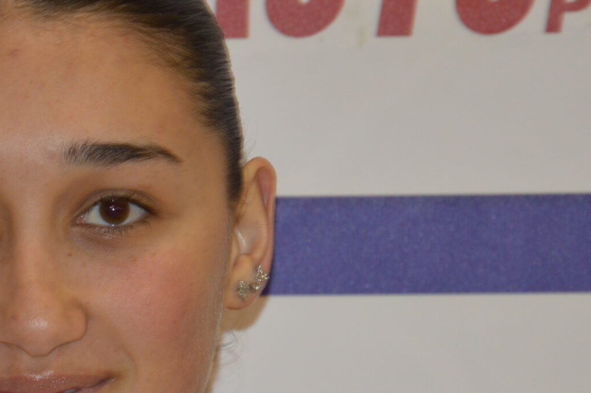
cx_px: 25
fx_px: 6432
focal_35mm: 392
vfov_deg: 3.5
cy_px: 387
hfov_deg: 5.3
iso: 360
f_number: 5.6
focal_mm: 105
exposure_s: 1/30
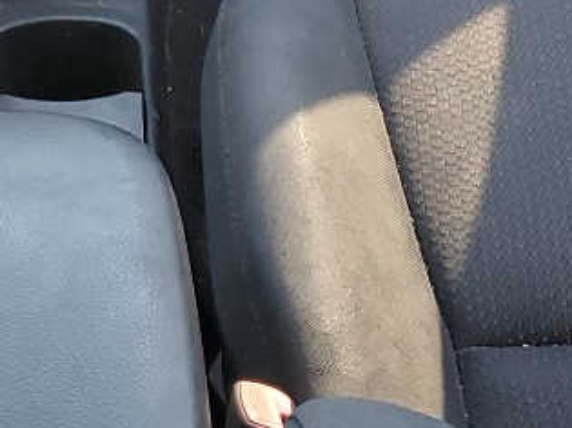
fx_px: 2180
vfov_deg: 10.7
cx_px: -29
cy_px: -248
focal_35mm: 132
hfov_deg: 14.6
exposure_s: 1/120
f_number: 1.5
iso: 62
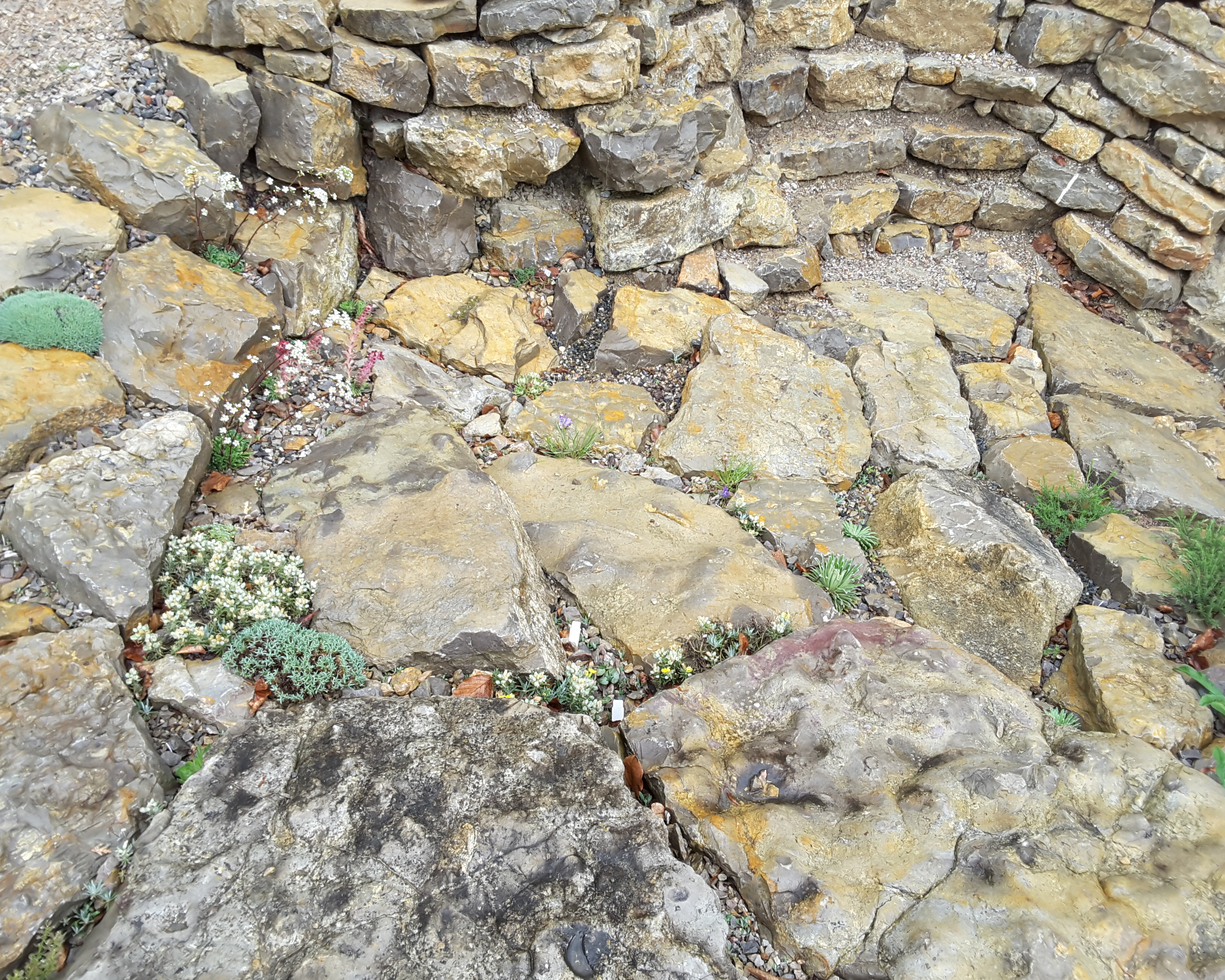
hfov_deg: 54.2
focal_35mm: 33
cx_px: 614
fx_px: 1196
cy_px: 492
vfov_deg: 44.5
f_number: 1.9
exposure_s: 1/156
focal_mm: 2.9
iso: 40
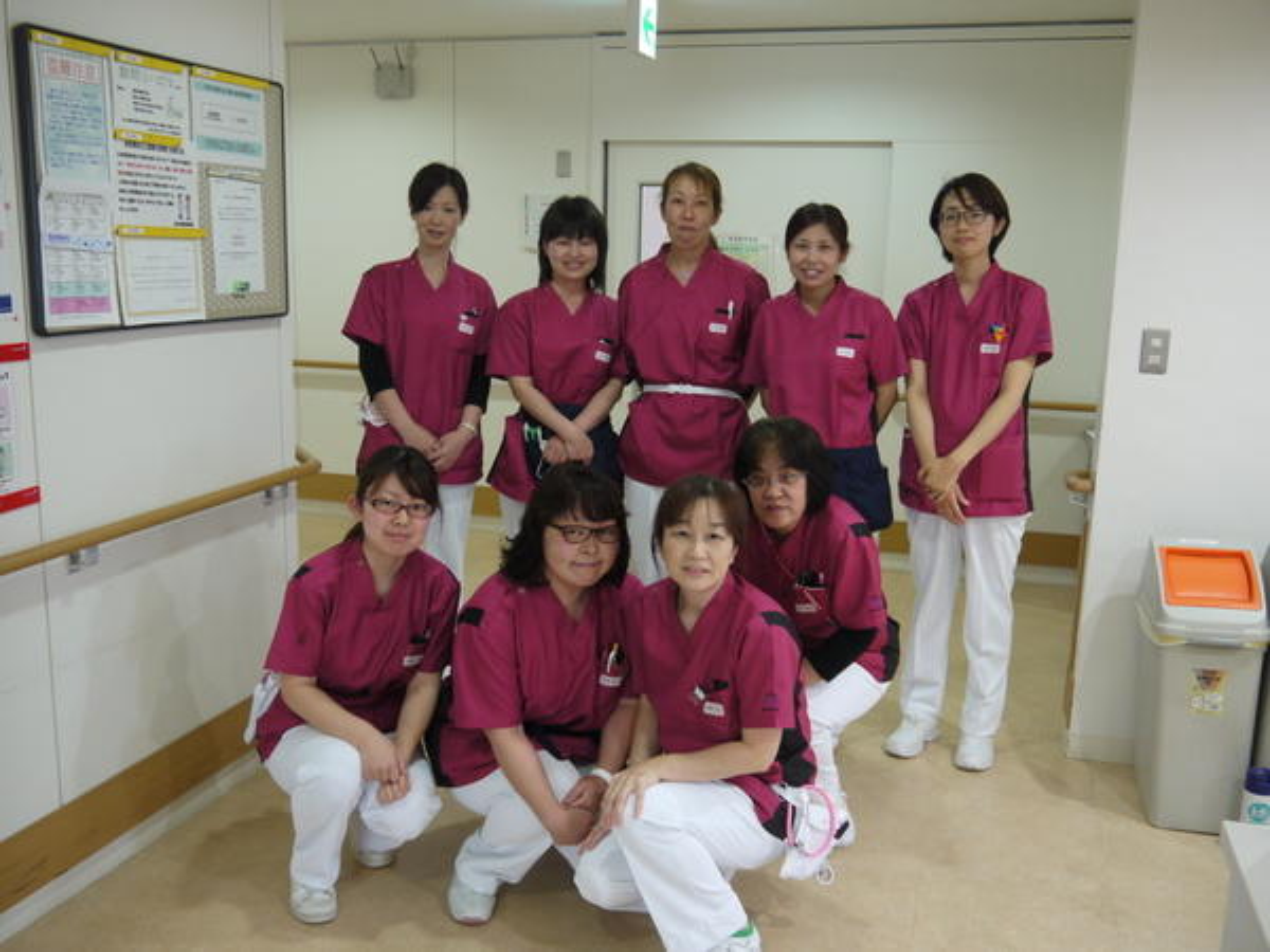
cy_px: 476
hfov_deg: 54.0
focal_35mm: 34
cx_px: 635
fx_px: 1247
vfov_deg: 41.8
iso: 400
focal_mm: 17
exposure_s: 1/25
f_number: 4
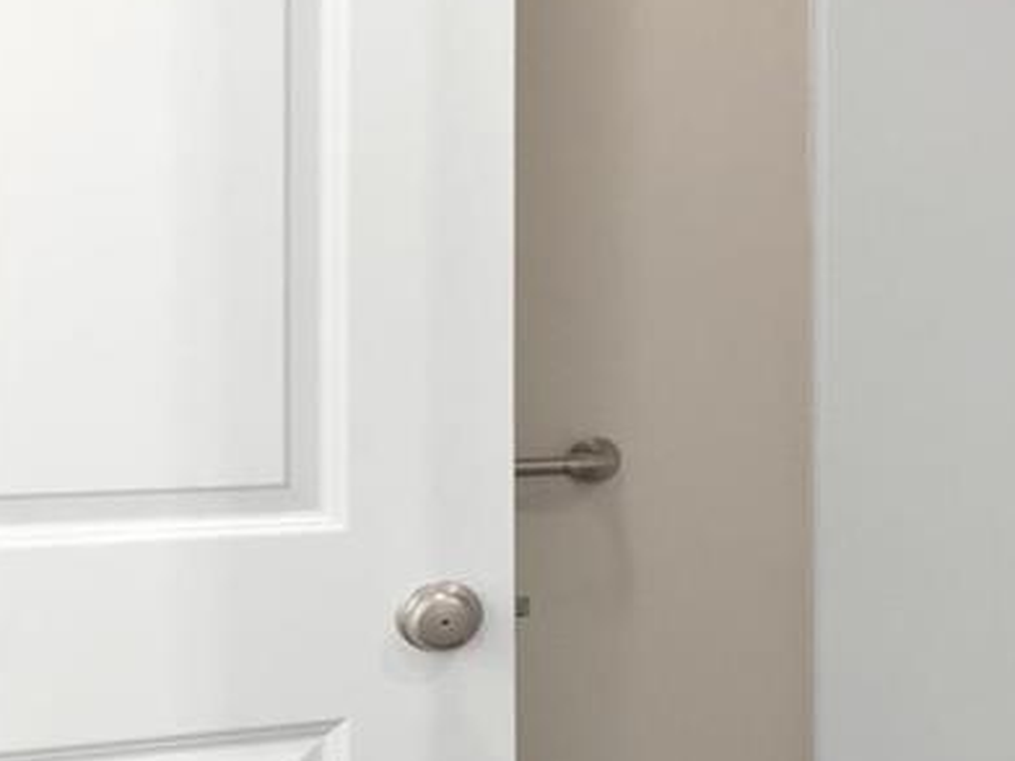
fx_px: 1847
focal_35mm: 63
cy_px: 353
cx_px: 1921
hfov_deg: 20.0
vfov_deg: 23.3
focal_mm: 8
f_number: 8
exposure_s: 1/1.67
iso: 400
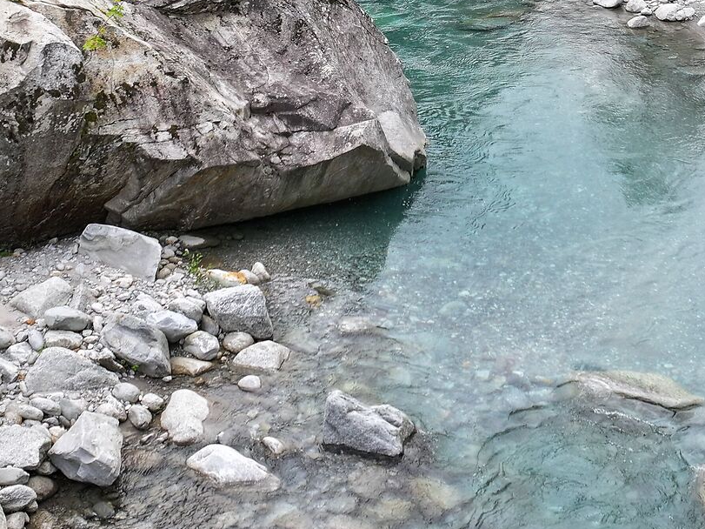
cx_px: 417
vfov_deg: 20.2
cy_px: 34
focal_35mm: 71
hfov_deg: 27.4
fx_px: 1446
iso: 100
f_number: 2.8
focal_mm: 12.29
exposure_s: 1/400
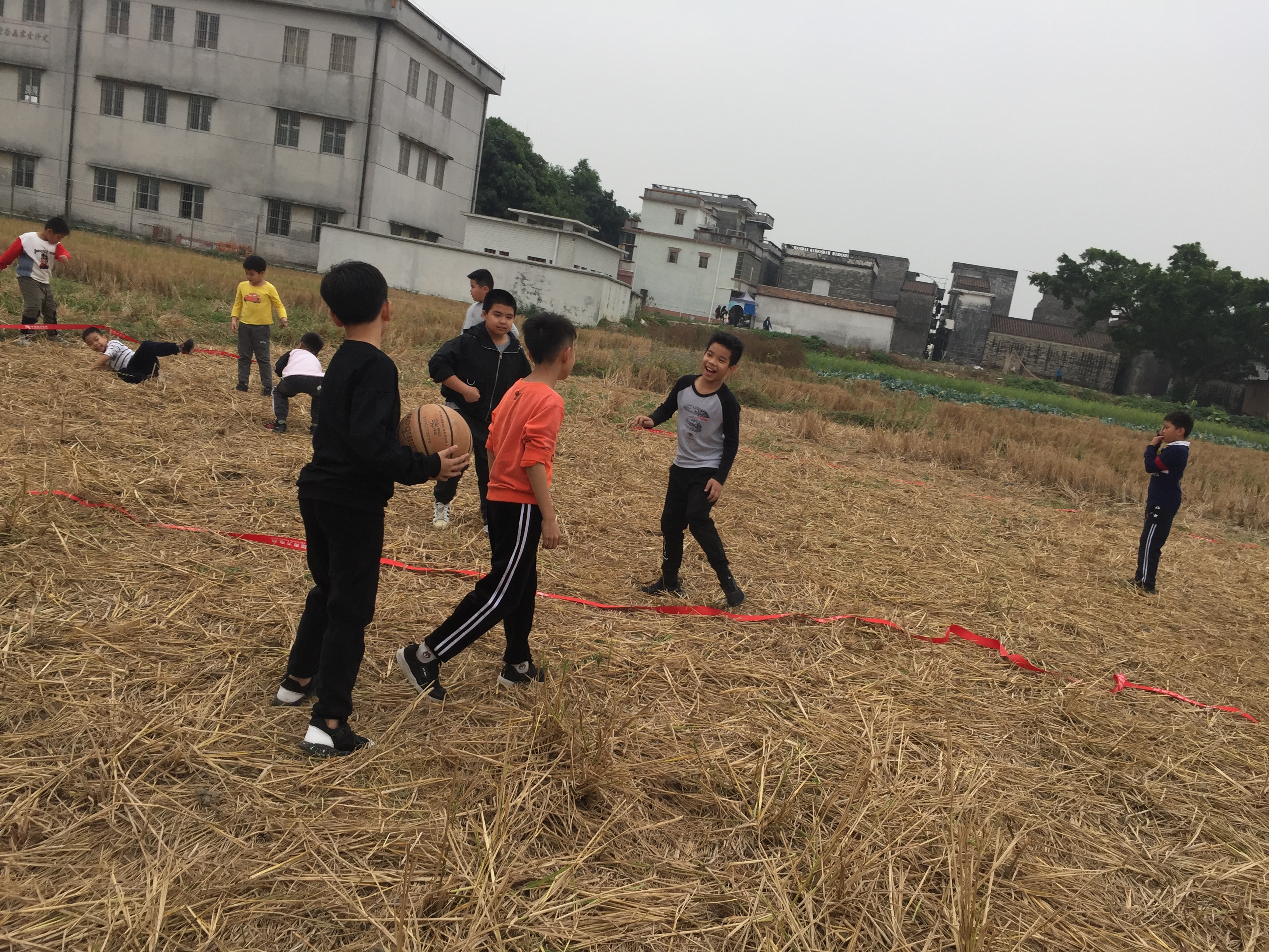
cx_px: 634
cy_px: 476
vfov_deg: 48.2
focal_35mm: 29
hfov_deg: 61.7
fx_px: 1063
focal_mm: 4.15
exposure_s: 1/599
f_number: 2.2
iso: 32
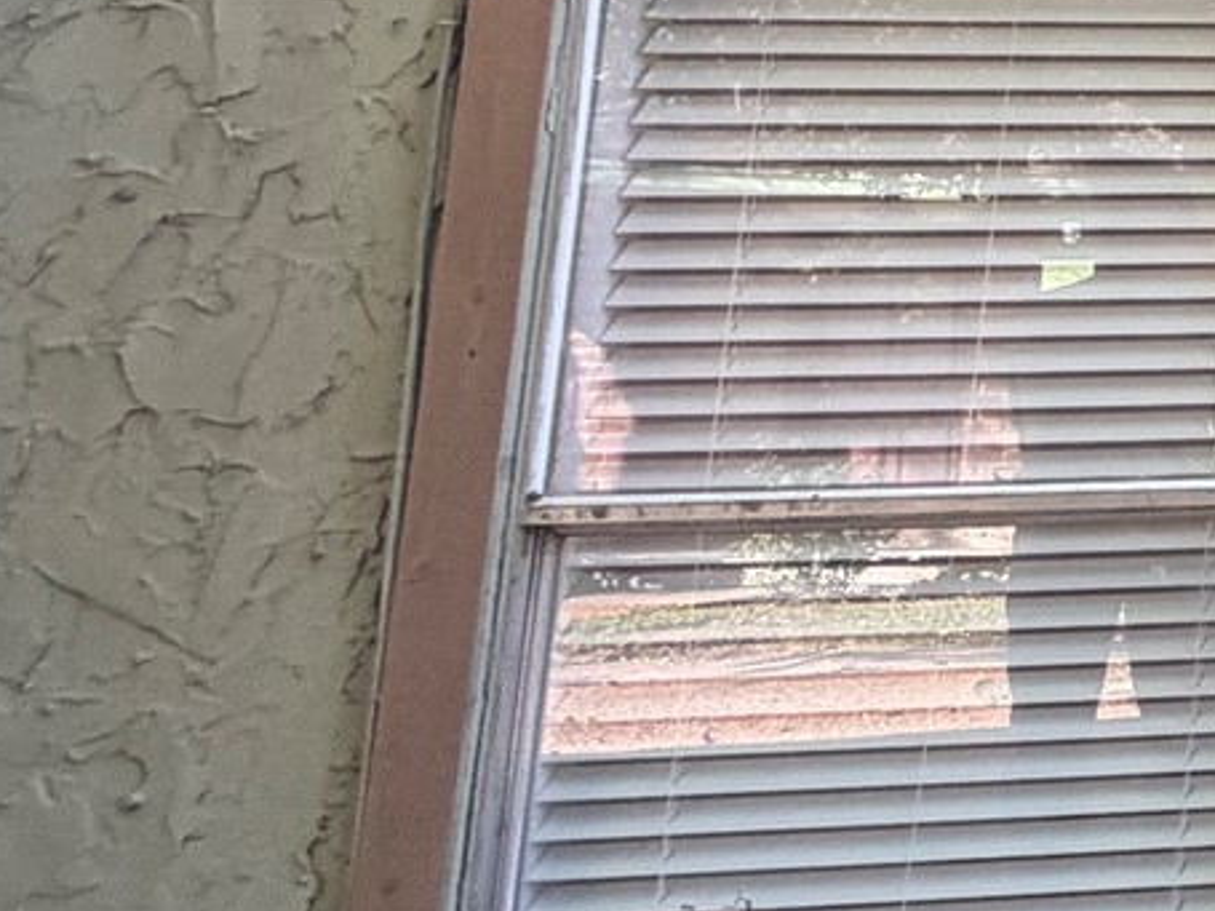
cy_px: 45
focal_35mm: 63
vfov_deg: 22.6
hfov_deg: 17.0
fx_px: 2211
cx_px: 2678
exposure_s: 1/121
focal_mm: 2.22
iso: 80
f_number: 2.2
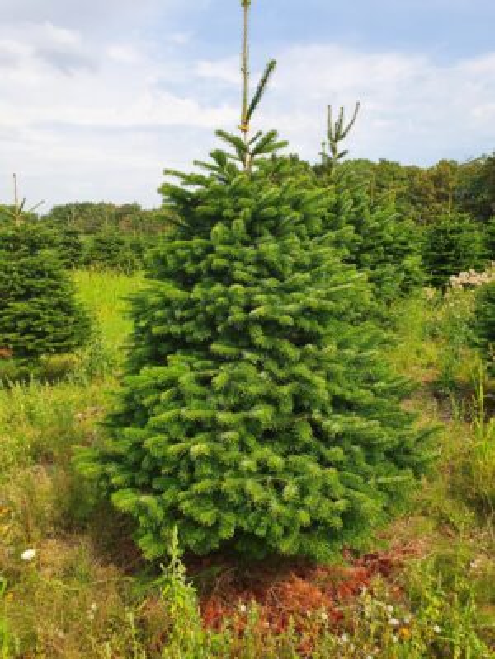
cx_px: 248
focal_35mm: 26
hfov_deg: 53.1
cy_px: 330
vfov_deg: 67.3
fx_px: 496
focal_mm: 4.32
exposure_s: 1/1024
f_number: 2.4
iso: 50
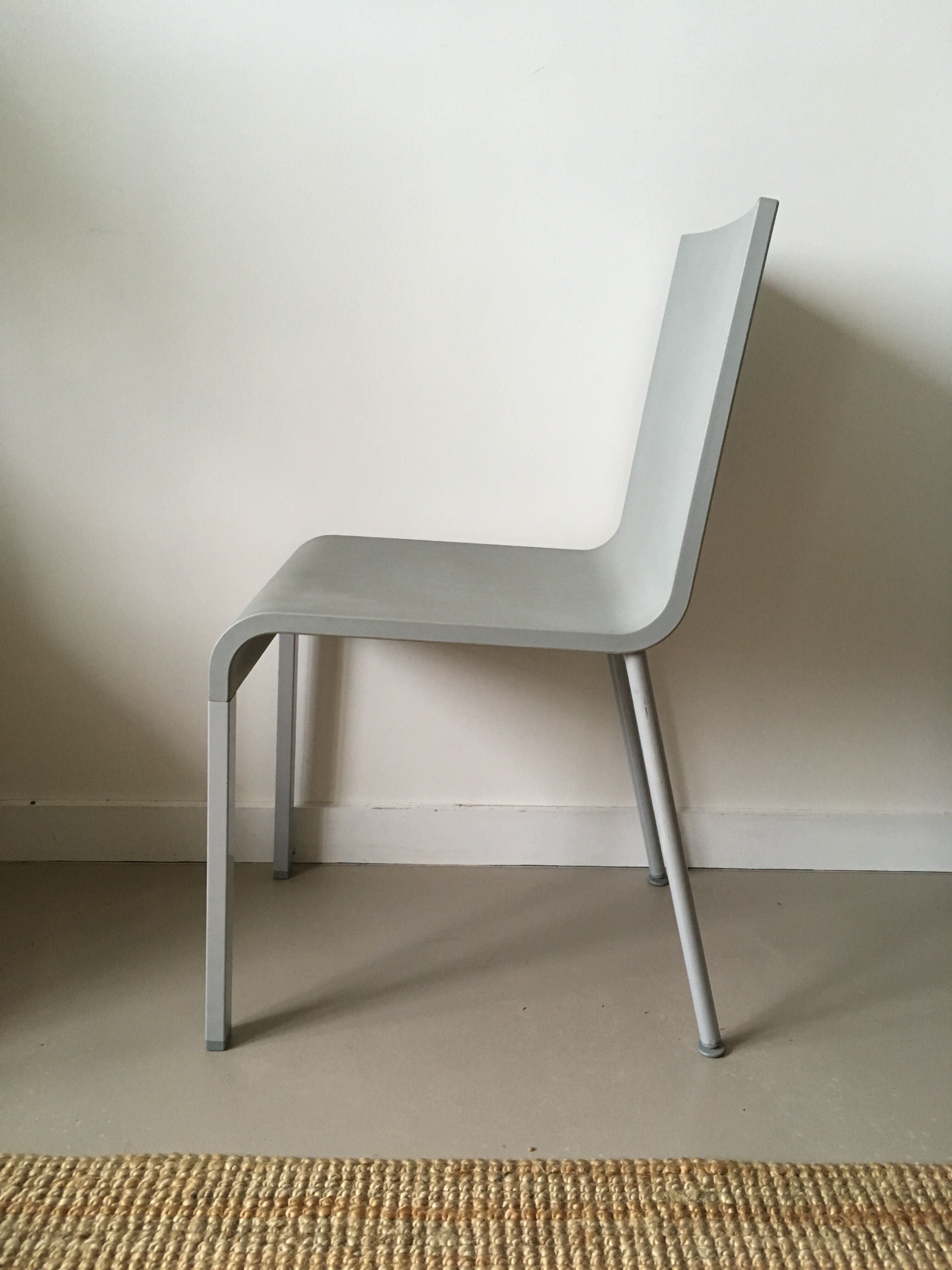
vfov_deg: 61.7
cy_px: 635
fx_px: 1063
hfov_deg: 48.2
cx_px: 476
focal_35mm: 29
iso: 160
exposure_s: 1/33
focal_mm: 4.15
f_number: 2.2
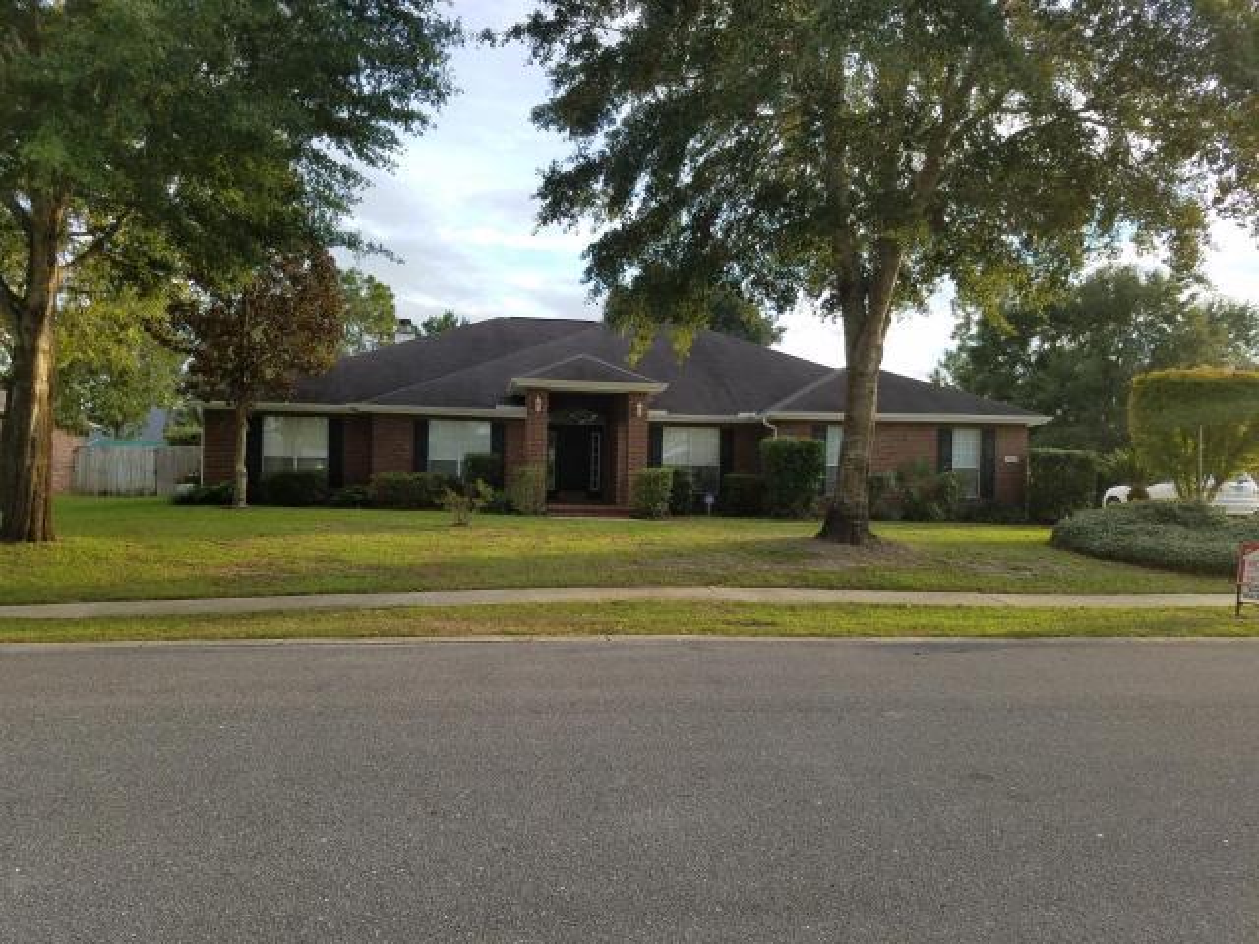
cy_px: 472
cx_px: 630
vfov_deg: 53.1
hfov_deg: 67.3
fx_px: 946
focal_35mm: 26
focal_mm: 4.2
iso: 50
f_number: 1.7
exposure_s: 1/481
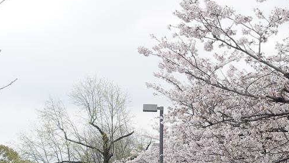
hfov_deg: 24.0
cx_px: 302
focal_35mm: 84
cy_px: 141
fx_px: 644
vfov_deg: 14.3
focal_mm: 12.2
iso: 125
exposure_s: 1/320
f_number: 4
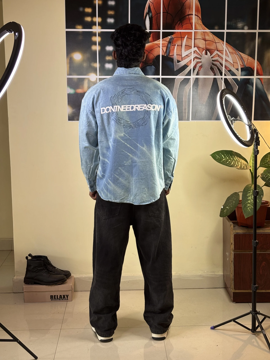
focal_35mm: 52
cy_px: 180
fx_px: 541
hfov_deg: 28.0
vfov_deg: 36.8
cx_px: 135
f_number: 1.6
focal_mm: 5.96
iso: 50
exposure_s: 1/50
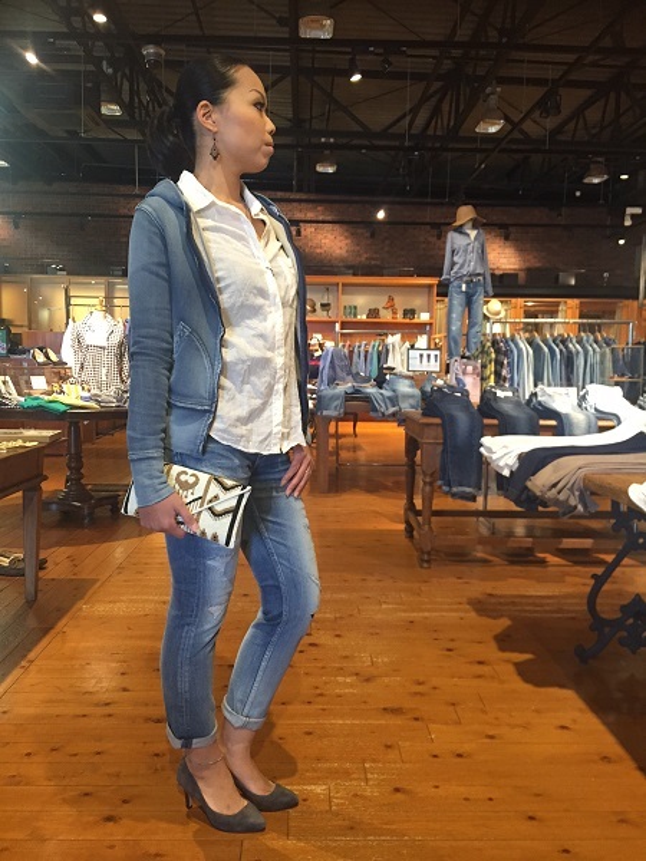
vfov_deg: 61.7
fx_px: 722
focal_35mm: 29
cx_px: 323
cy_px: 430
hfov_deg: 48.2
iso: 160
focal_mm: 4.15
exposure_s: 1/30
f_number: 2.2
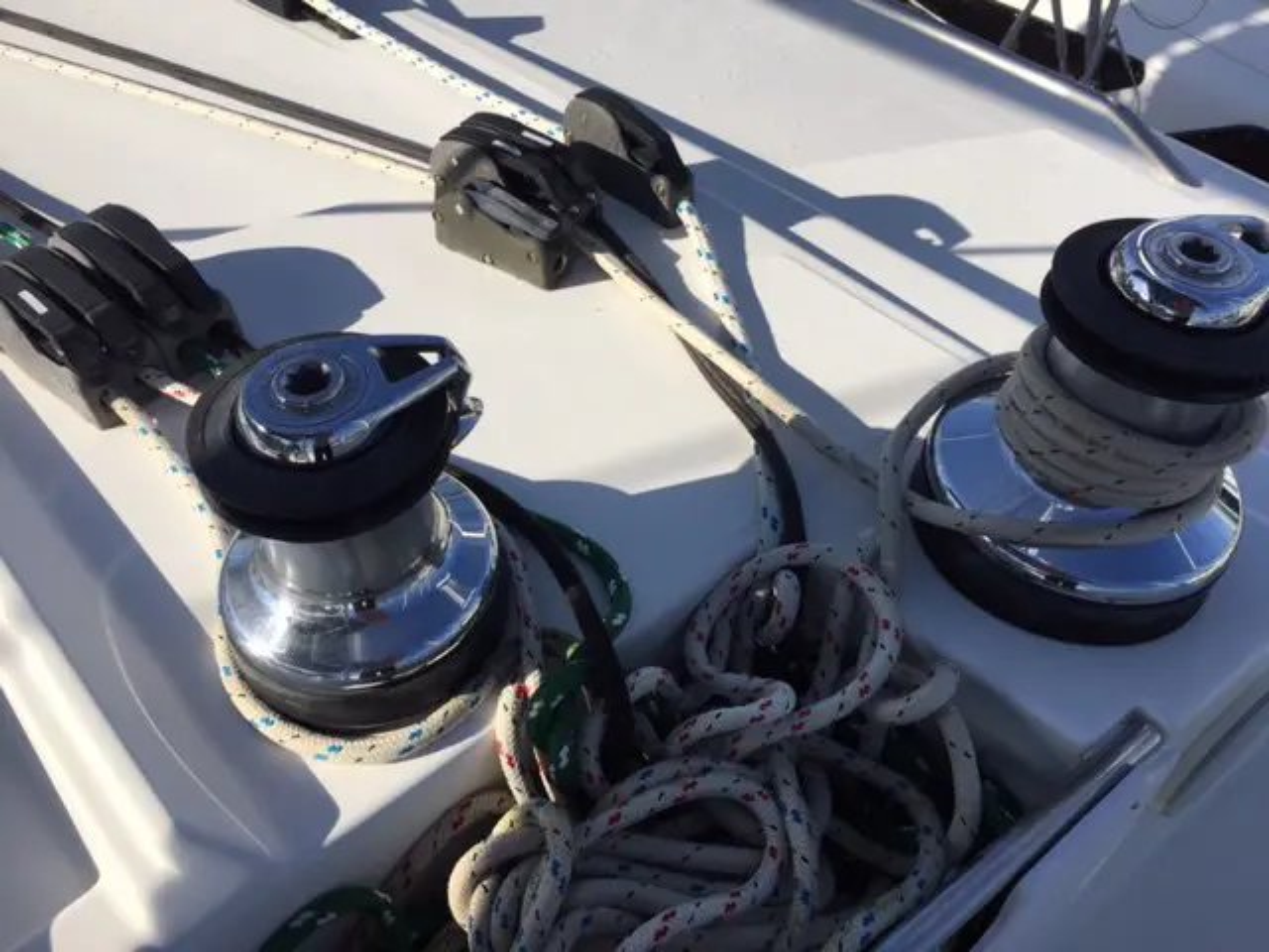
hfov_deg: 61.7
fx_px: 1063
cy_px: 476
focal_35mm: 29
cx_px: 634
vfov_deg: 48.2
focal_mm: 4.15
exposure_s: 1/3300
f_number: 2.2
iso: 32
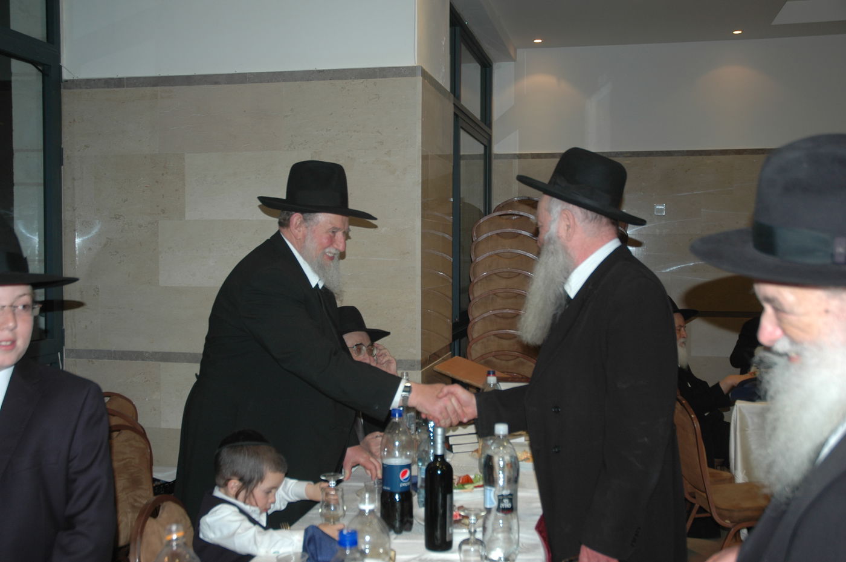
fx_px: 880
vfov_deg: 35.4
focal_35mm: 38
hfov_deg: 51.3
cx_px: 423
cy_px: 281
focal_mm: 25
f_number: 3.8
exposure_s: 1/60
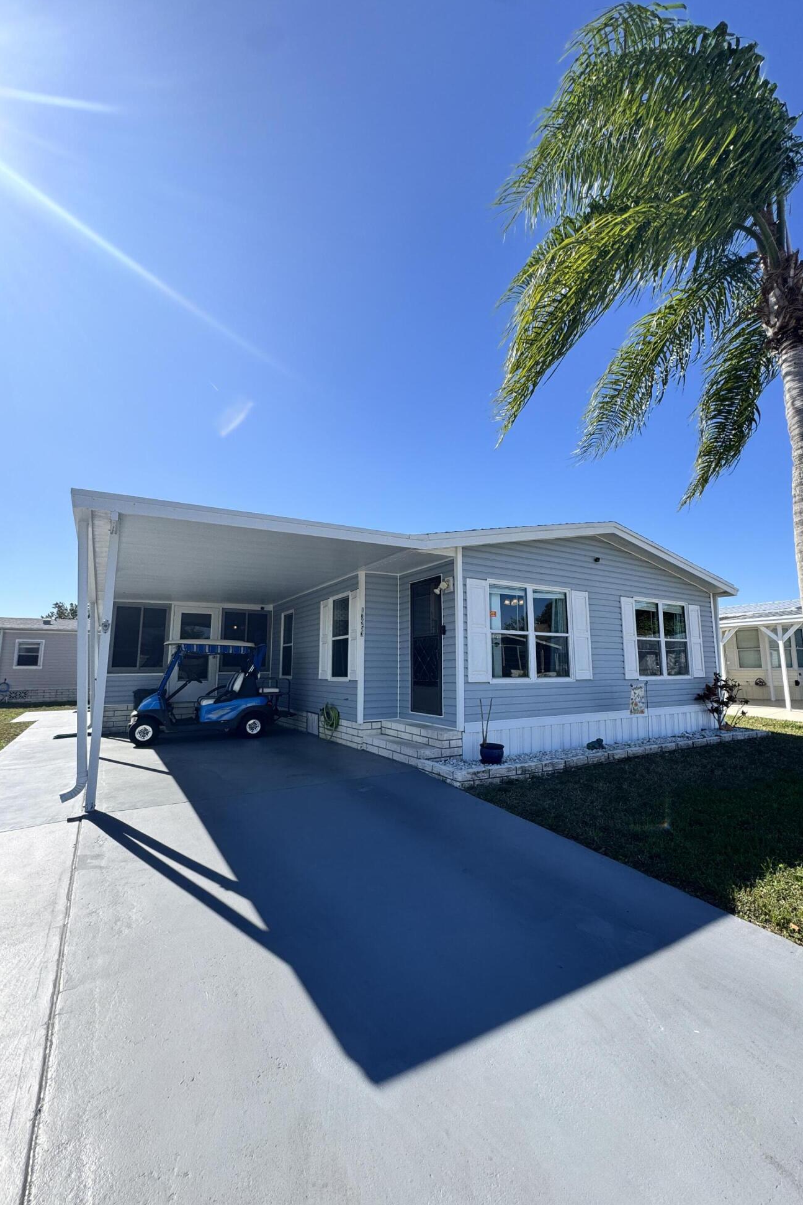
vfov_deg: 100.4
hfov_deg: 77.3
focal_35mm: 15
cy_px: 595
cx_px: 424
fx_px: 502
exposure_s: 1/1395
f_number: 2.2
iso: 50
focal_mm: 2.22
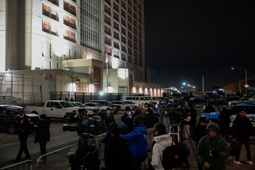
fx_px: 248
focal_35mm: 35
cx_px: 128
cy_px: 85
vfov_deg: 37.9
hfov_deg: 54.4
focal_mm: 35
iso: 8000
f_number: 2.8
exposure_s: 1/125
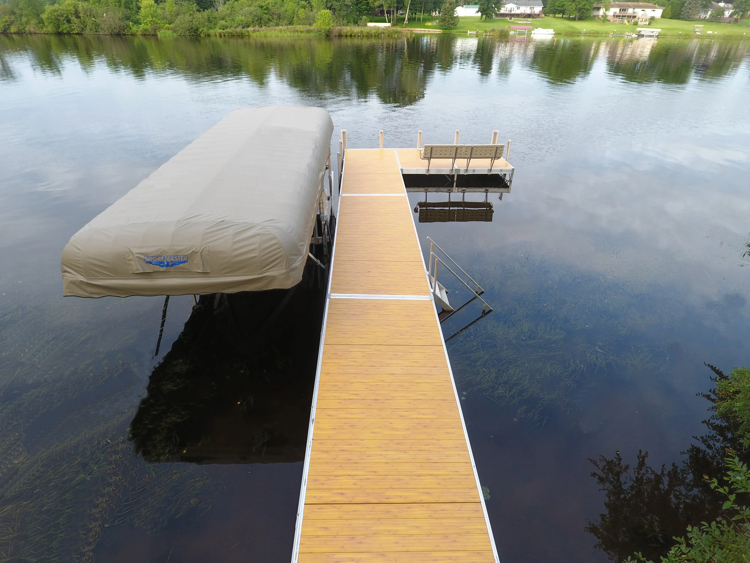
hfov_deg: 81.7
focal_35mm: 20
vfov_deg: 66.0
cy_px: 282
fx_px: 433
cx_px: 375
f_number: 2.8
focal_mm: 3.61
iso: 100
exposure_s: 1/118
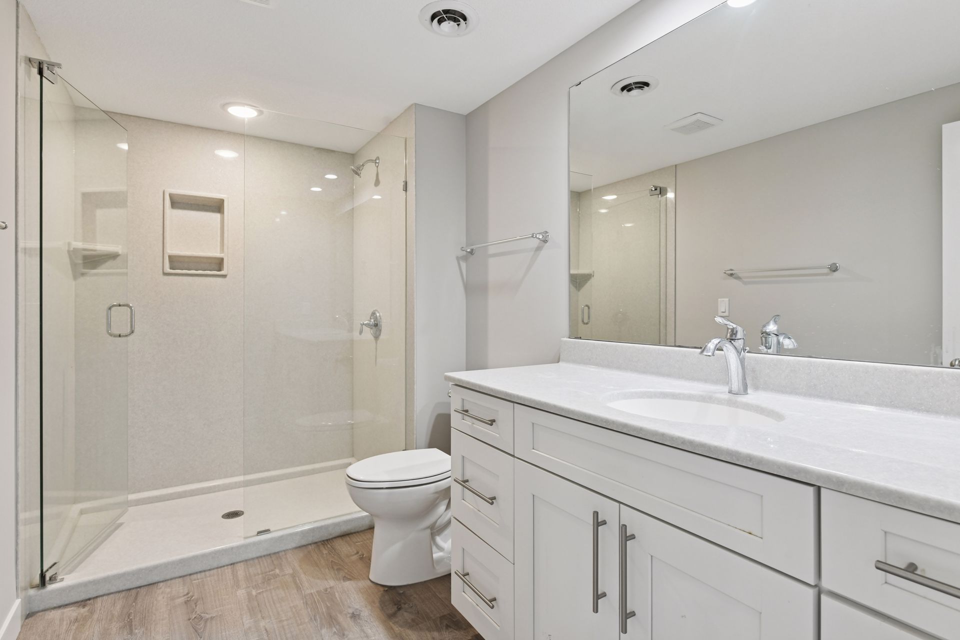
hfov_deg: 90.0
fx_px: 480
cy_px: 320
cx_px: 480
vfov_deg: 67.4
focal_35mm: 18
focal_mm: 18
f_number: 8
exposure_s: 1/13
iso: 640
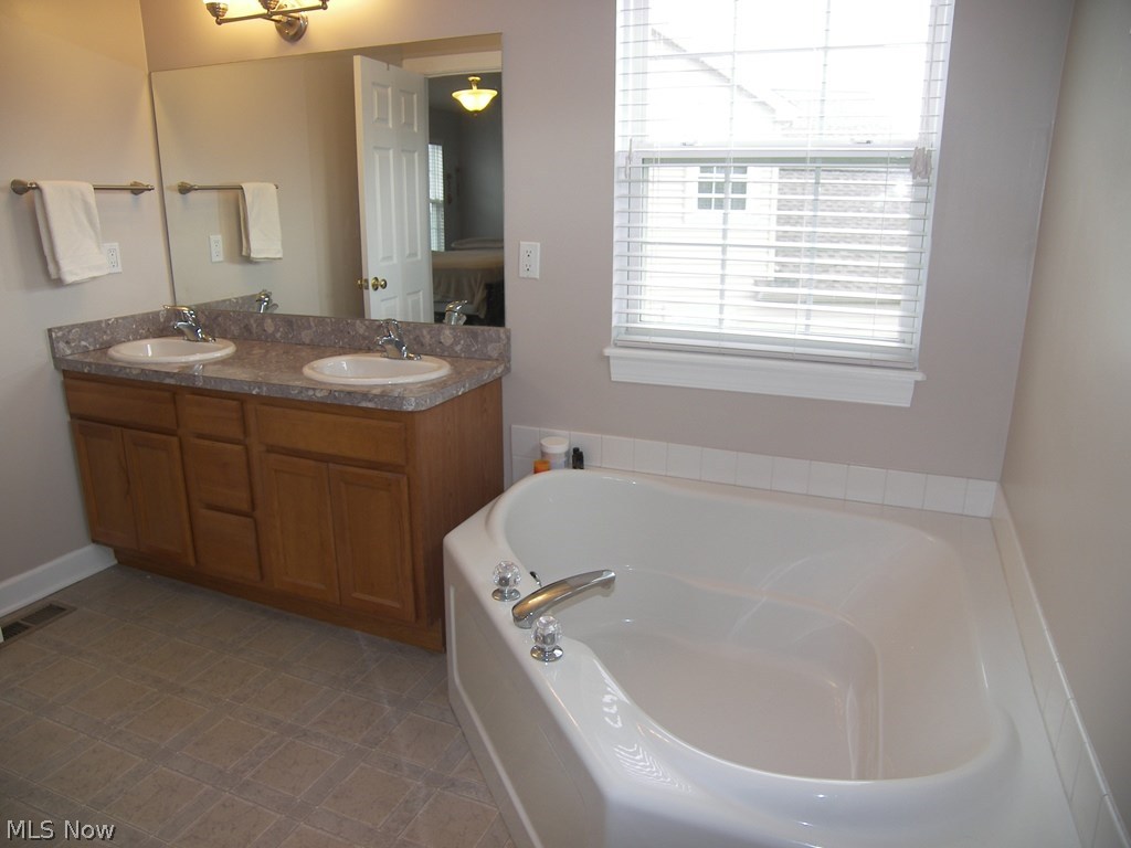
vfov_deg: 56.8
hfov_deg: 71.6
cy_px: 424
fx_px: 784
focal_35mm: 24
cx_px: 566
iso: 50
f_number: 2.8
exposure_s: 1/40
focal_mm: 5
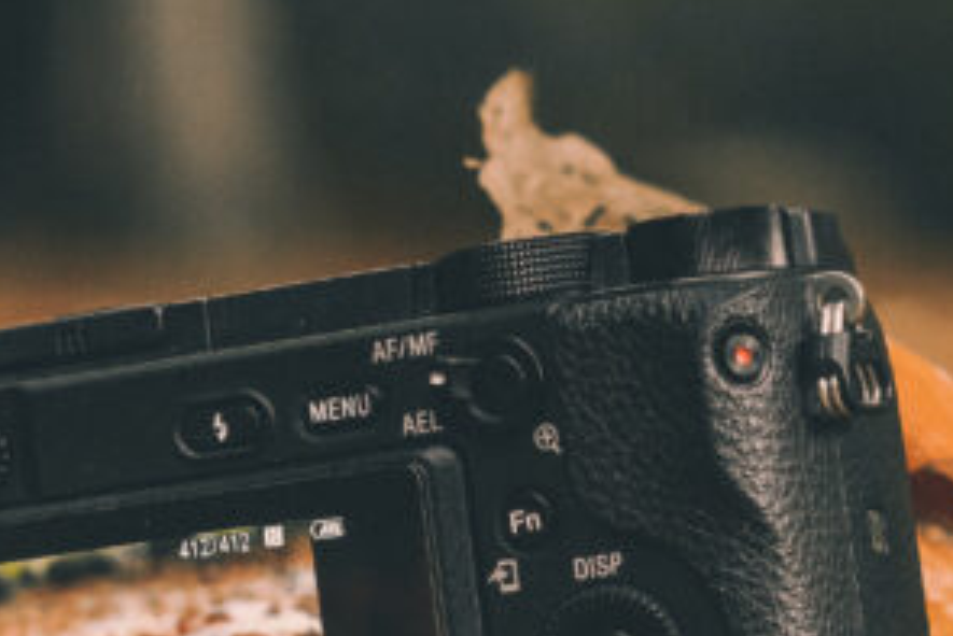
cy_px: 321
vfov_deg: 2.9
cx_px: 456
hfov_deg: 4.4
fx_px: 12394
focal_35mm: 468
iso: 800
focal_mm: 90
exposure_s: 1/125
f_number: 6.3
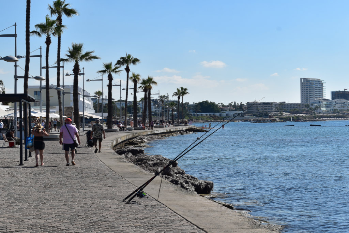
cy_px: 116
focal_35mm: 72
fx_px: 698
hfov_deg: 28.1
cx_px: 174
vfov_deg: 18.9
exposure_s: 1/500
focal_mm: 48
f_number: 11
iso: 200
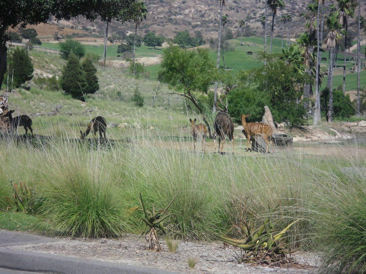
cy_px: 137
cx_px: 183
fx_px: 1142
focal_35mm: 108
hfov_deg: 18.2
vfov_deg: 13.7
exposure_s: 1/250
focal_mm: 19.6
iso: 64
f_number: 5.9
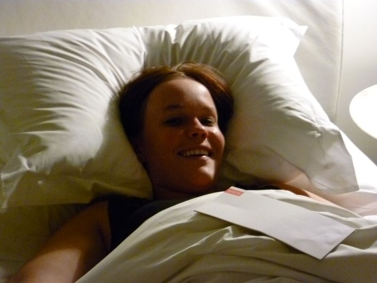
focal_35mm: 101
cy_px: 142
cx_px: 188
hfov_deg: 19.4
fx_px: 1100
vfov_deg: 14.6
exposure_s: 1/13
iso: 800
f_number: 5.6
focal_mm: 18
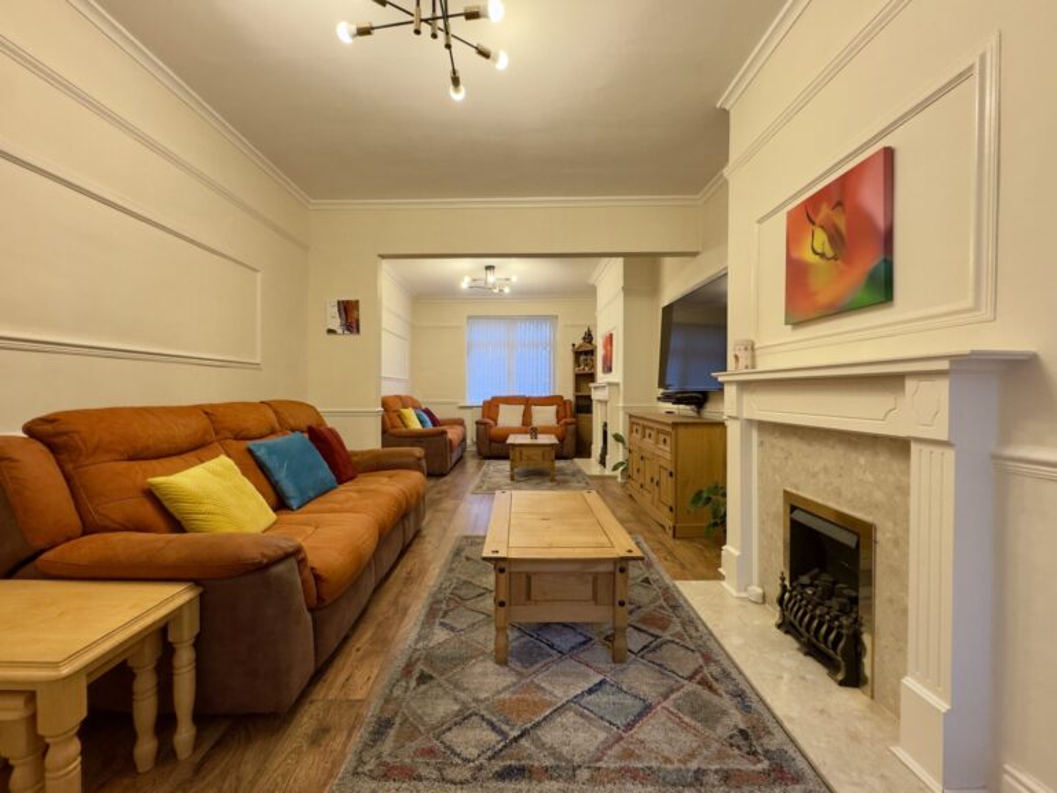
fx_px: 427
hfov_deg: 102.1
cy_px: 396
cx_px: 528
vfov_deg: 85.7
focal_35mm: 14
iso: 250
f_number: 2.2
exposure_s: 1/100
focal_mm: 2.22
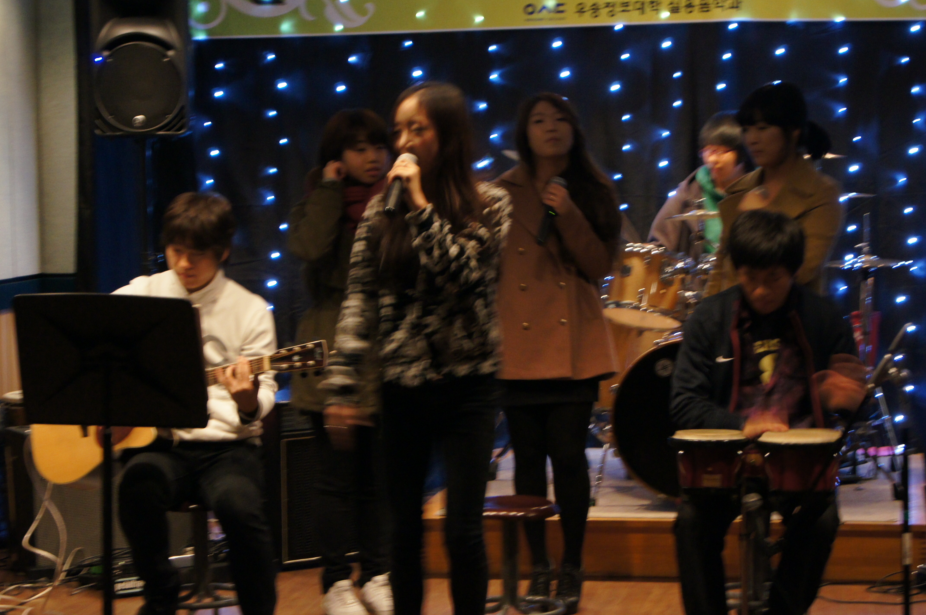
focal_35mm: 95
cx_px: 488
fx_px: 2430
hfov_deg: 21.6
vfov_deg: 14.4
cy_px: 330
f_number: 5.6
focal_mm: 55
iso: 1600
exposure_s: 1/10
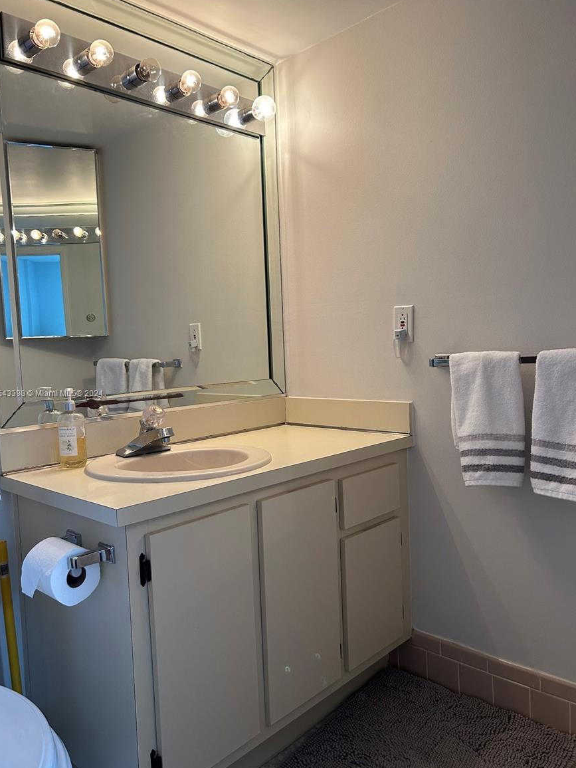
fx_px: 599
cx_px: 280
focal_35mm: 27
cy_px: 394
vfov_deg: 65.3
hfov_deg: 51.3
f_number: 1.5
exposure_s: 1/120
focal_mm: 5.7
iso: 100
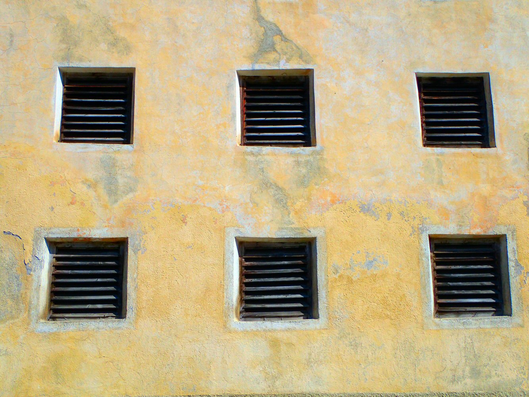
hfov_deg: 41.2
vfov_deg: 31.5
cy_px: 198
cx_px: 264
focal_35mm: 46
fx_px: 703
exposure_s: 1/160
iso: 100
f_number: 13
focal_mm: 8.41
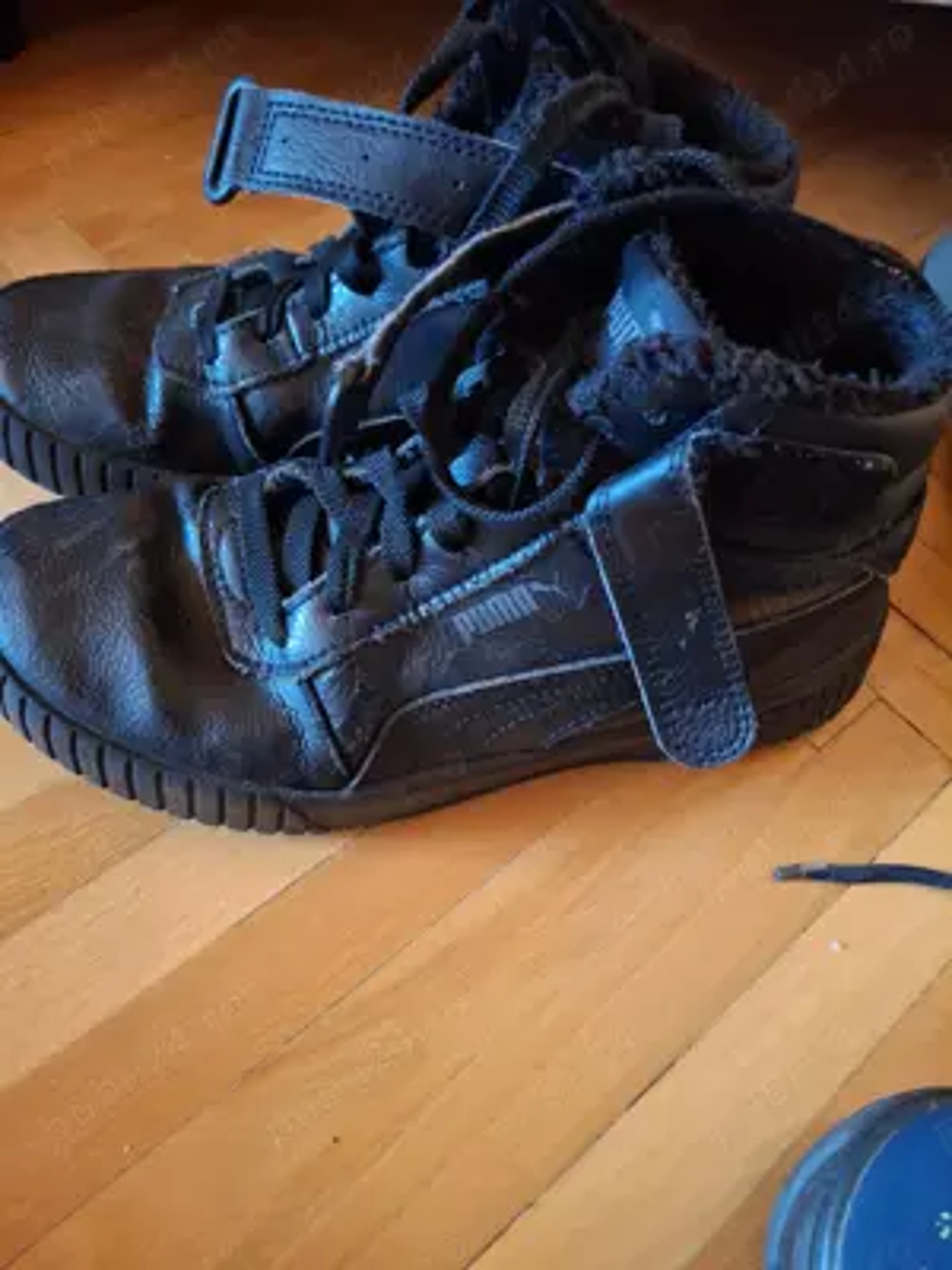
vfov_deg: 69.4
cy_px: 635
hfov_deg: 54.9
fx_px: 917
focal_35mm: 25
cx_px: 476
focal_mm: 4.69
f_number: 1.8
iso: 800
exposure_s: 1/20
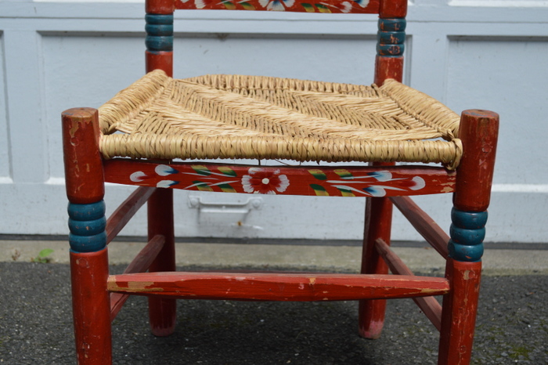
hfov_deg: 38.9
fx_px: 776
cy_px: 182
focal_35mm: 51
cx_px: 274
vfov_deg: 26.5
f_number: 5.6
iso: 360
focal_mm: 34
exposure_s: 1/125
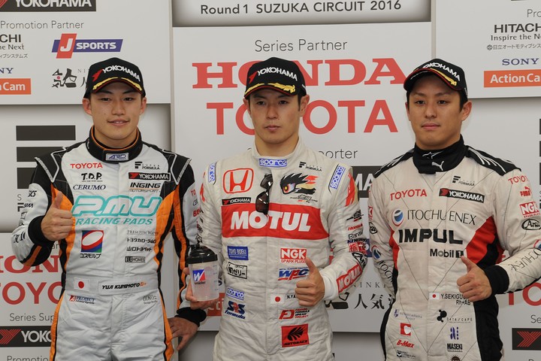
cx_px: 270
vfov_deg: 19.5
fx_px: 1052
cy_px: 180
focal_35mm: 70
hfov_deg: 28.8
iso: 400
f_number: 5.6
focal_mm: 70
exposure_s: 1/60
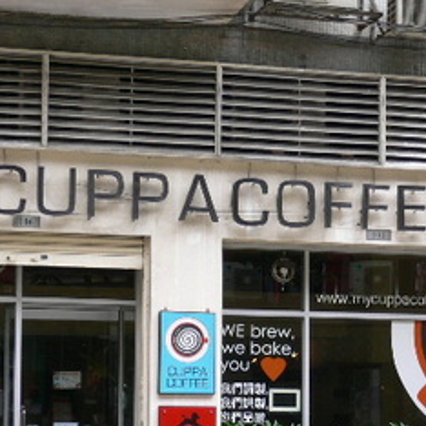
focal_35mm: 115
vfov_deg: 15.1
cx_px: 217
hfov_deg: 15.2
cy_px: 323
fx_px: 1601
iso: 80
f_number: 3.8
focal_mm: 10.1
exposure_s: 1/100
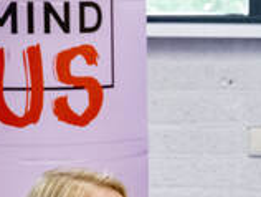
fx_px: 2167
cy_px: 219
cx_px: 453
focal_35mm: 287
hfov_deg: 6.7
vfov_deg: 5.2
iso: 5000
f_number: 5
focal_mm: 57
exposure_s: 1/400
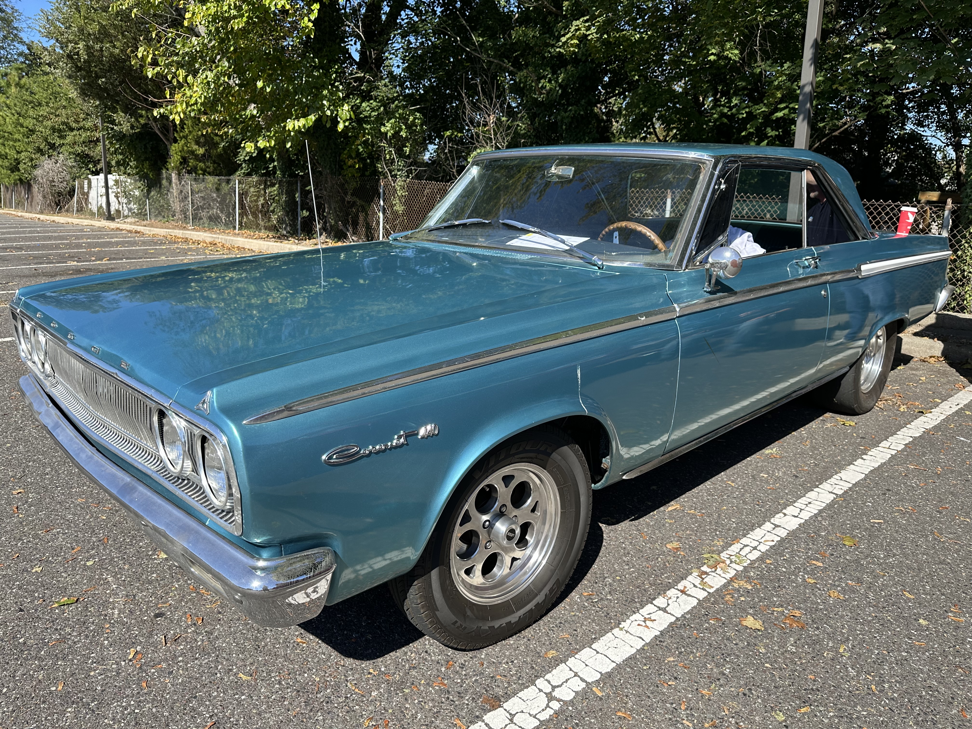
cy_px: 364
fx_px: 674
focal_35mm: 24
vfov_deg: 56.8
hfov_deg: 71.6
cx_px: 486
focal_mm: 6.86
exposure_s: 1/2353
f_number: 1.78
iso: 80
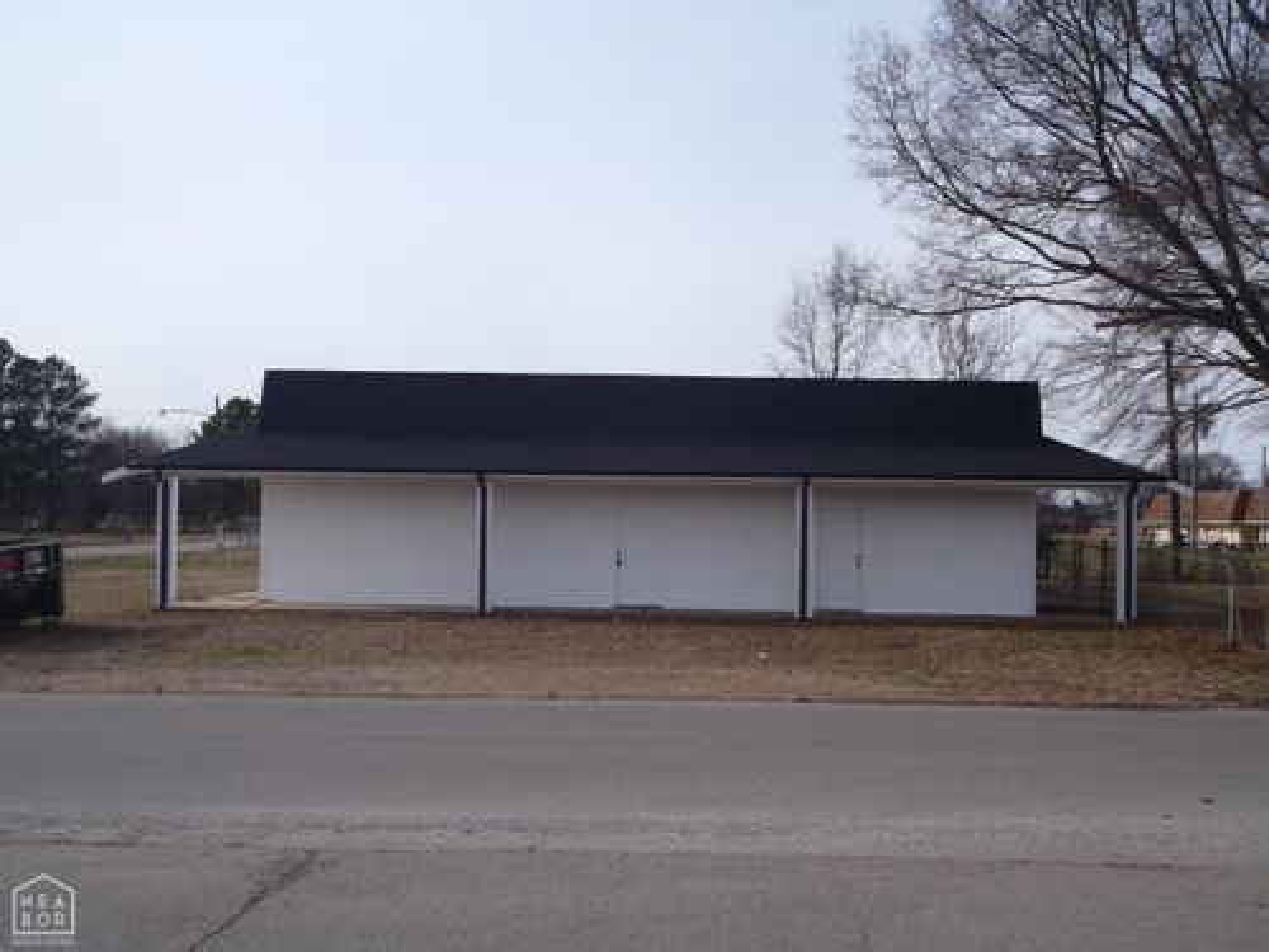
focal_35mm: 42
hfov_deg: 44.8
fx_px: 1540
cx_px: 634
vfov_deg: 34.3
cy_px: 476
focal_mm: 7.57
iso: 80
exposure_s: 1/400
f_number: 5
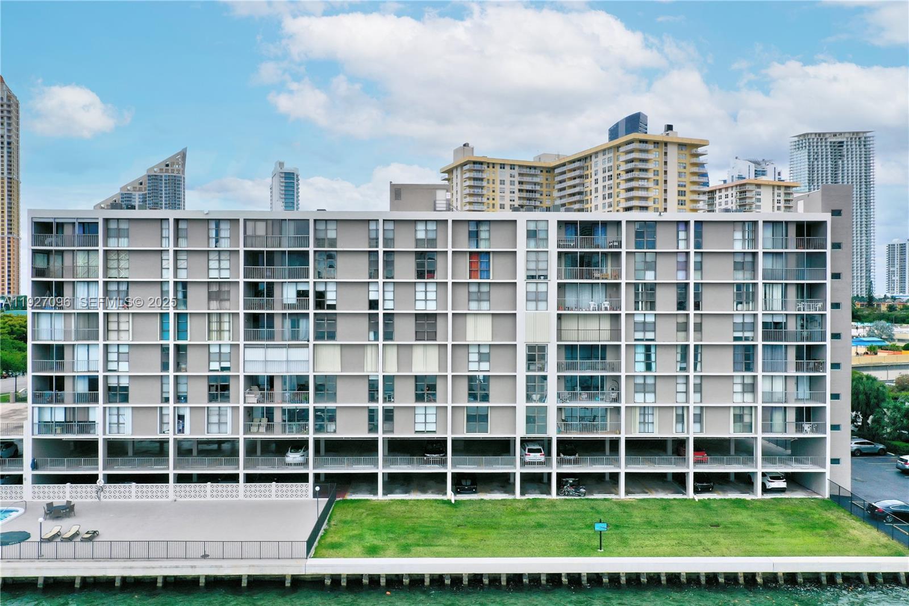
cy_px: 303
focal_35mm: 28
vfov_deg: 46.4
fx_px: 707
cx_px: 454
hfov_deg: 65.5
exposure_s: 1/800
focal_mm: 10.3
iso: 100
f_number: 6.3
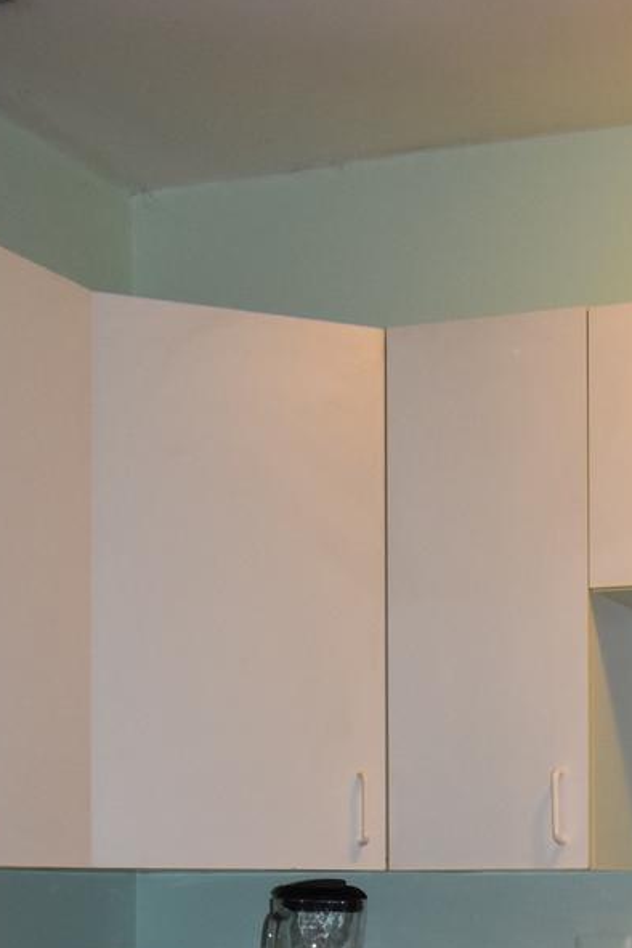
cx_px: 573
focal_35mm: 78
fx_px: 2054
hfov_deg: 17.2
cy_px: 914
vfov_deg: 24.9
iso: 1100
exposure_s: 1/60
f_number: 5.6
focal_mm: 20
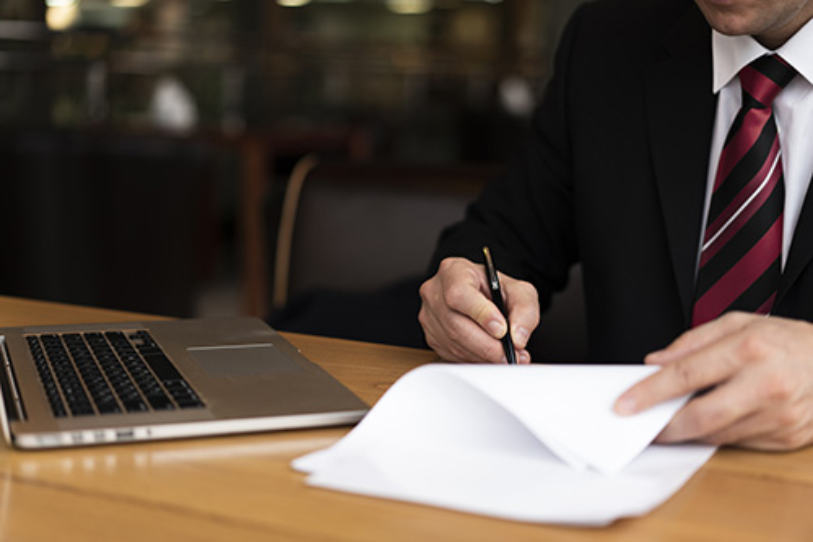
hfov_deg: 36.3
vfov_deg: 24.6
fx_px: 1242
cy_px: 271
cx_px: 406
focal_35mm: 55
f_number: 2
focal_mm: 55
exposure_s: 1/100
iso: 250
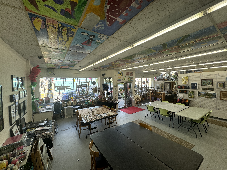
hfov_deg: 102.1
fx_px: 92
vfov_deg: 85.7
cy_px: 85
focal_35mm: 14
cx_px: 114
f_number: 2.2
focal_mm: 2.22
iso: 64
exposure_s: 1/120
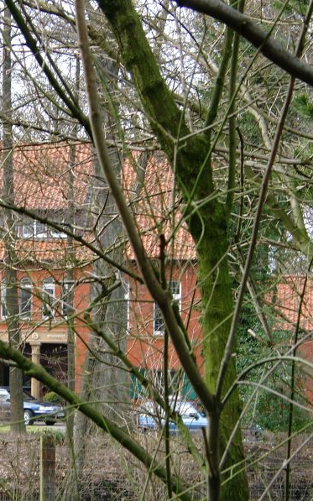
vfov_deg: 14.7
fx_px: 1939
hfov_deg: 9.2
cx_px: 17
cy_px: 251
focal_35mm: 142
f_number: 4
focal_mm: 20.74
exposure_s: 1/69.5
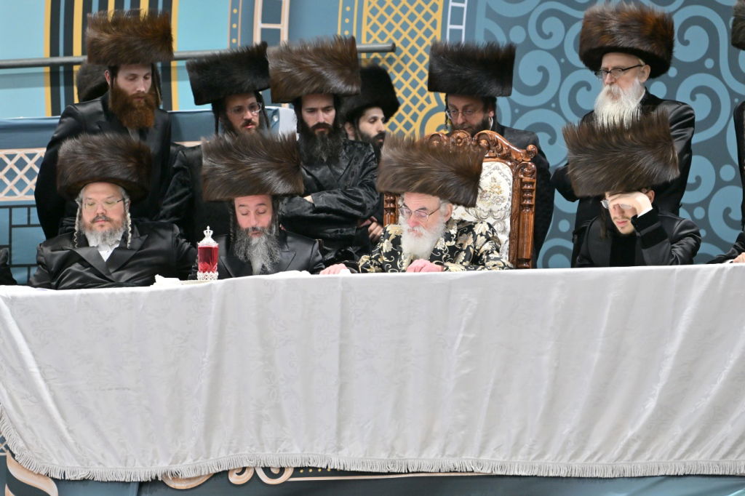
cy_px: 248
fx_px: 6206
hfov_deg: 6.9
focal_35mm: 300
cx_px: 372
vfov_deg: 4.6
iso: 400
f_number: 2.8
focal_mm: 200
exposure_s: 1/160
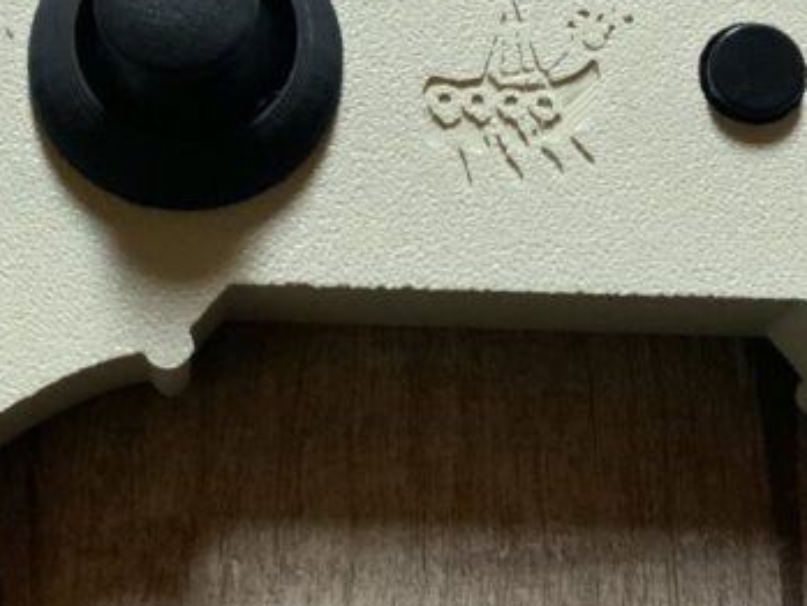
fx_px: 1982
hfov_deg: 22.9
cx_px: 273
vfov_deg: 17.4
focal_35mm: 85
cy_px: 268
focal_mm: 3
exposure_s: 1/60
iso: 250
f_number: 1.8
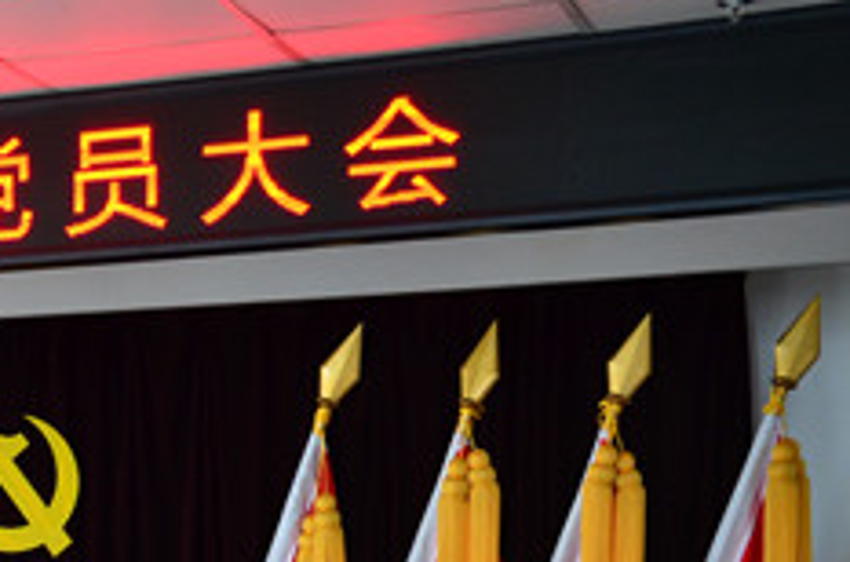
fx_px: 2543
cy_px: 706
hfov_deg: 18.1
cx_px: -157
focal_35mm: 108
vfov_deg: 12.3
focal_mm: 28
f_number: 4
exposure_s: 1/30
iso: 800
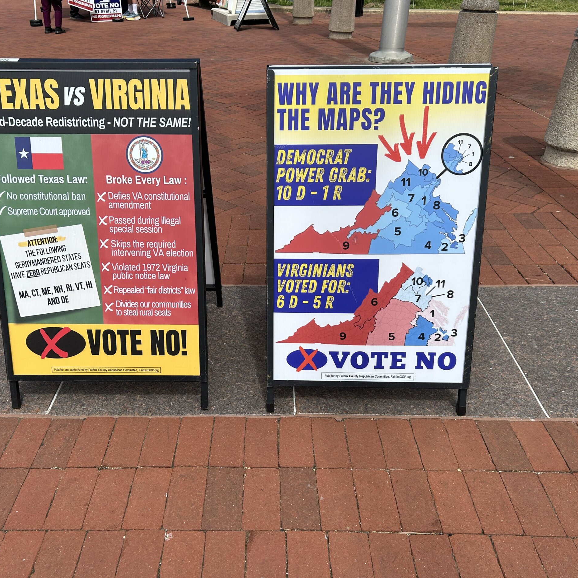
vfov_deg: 52.5
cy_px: 291
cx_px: 265
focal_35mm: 31
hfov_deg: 52.5
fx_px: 586
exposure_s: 1/4831
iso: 50
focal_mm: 5.7
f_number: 1.5
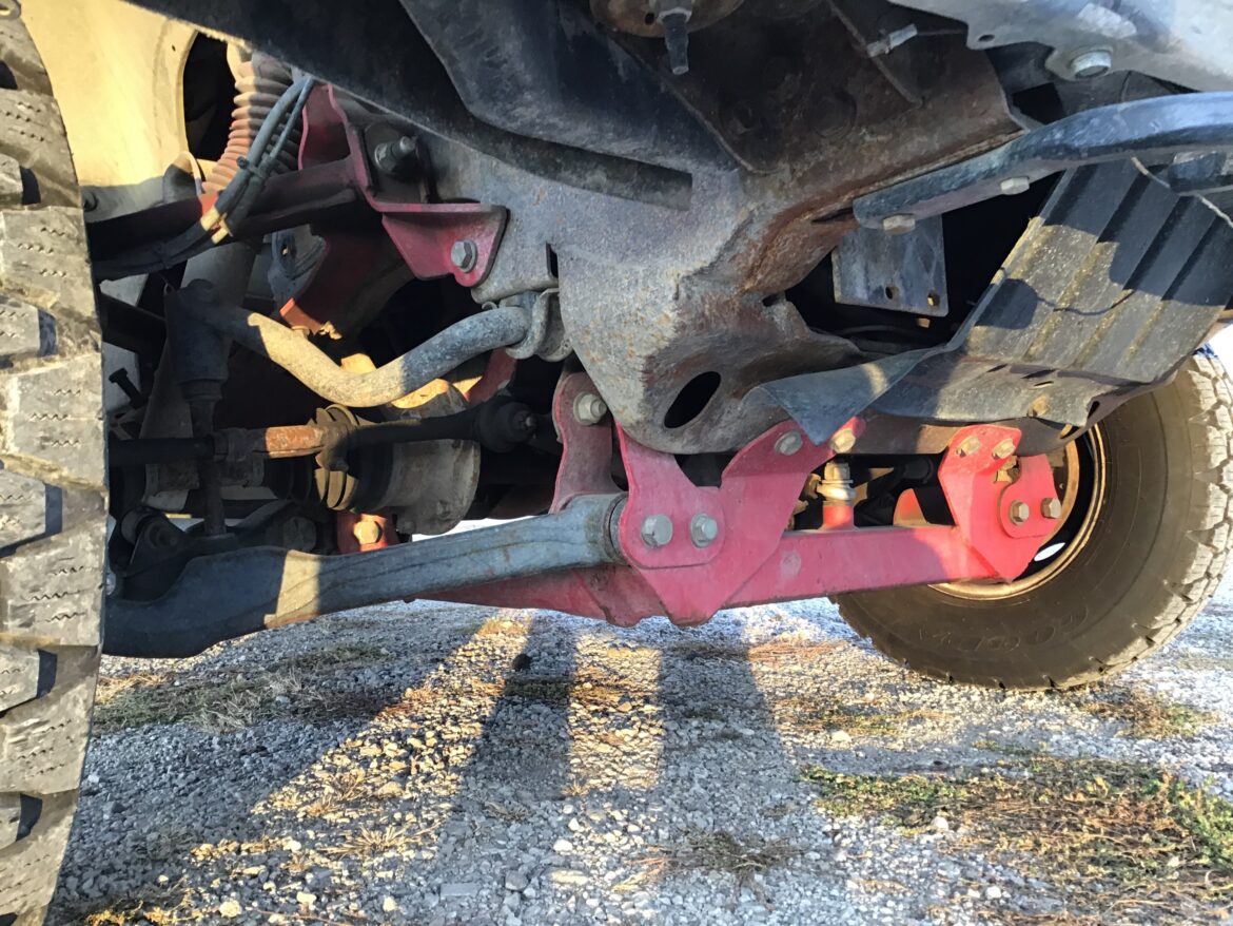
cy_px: 463
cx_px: 616
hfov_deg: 58.3
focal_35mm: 31
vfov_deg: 45.5
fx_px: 1104
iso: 64
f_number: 2.4
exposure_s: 1/30
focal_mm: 3.3
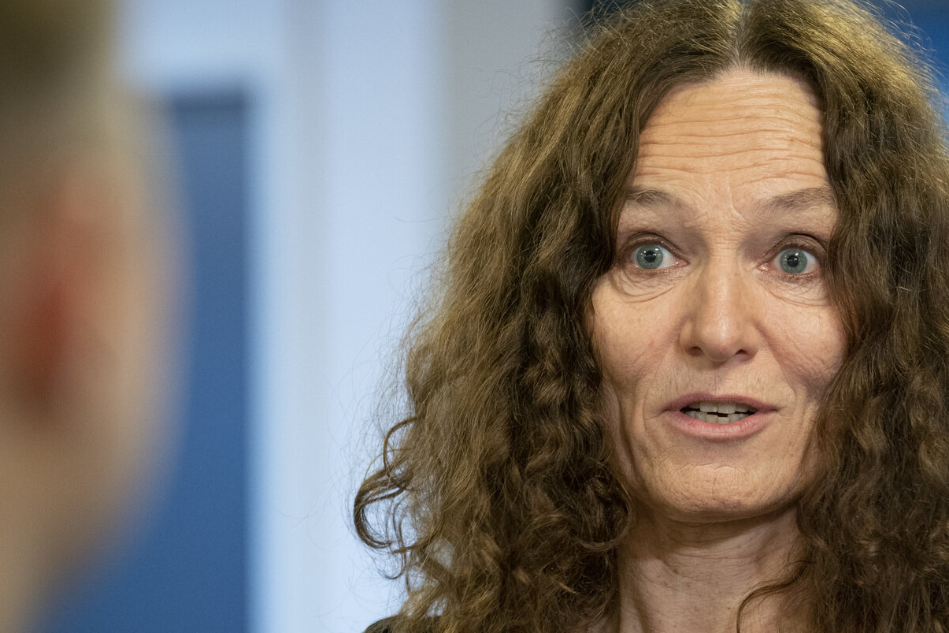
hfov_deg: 8.0
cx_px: 580
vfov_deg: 5.3
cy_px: 389
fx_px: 6826
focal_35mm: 259
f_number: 4
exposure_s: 1/90
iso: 2500
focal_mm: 156
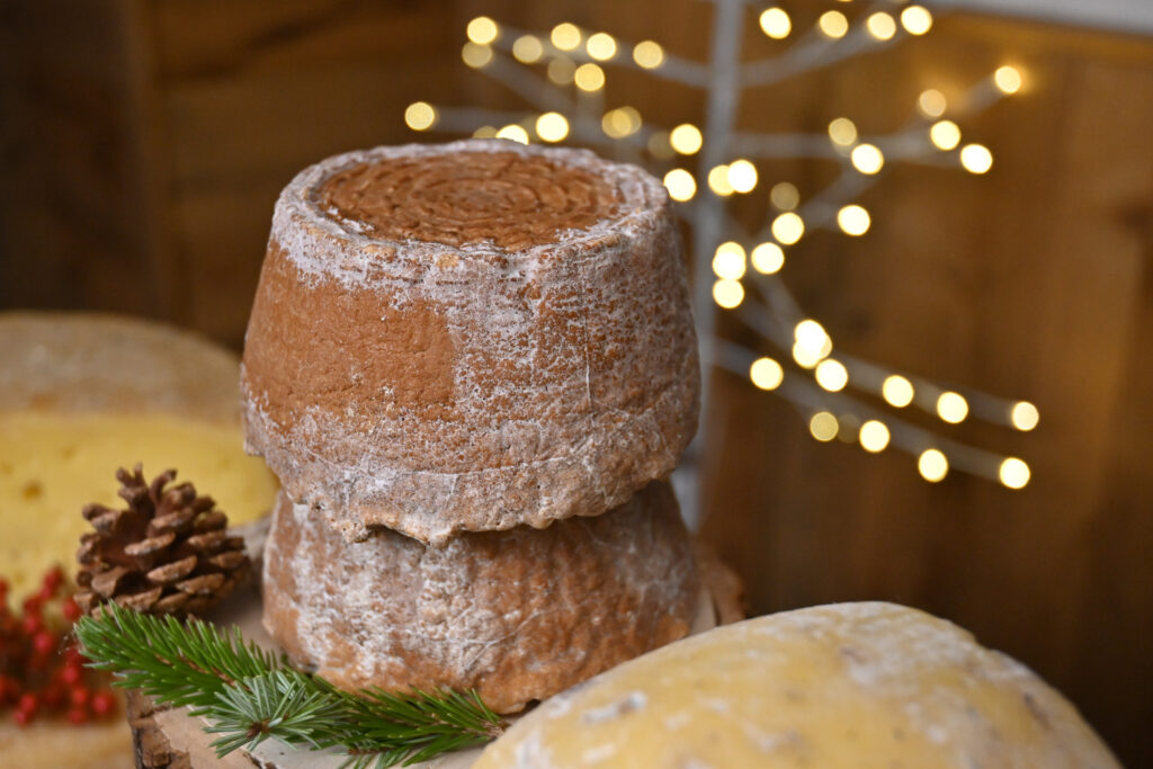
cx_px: 576
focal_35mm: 51
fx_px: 1634
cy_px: 384
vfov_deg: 26.5
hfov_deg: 38.9
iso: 1600
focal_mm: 34
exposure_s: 1/320
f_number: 4
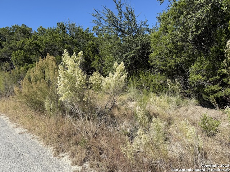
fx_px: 159
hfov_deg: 71.6
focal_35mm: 24
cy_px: 86
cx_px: 115
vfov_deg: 56.8
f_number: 1.78
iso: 80
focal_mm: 6.76
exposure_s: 1/3584
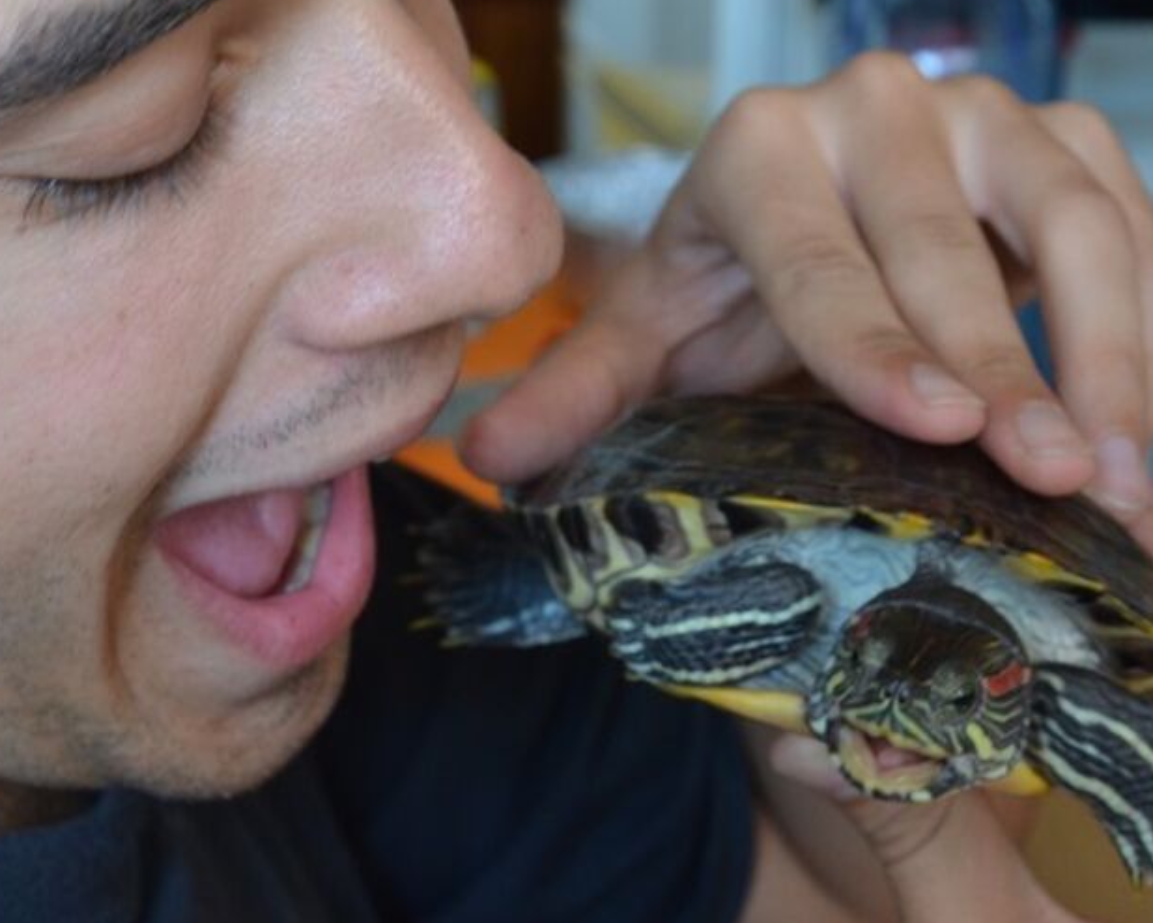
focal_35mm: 68
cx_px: 516
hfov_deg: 27.9
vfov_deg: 22.5
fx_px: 2321
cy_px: 401
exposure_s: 1/15
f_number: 6.3
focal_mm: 32
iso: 800
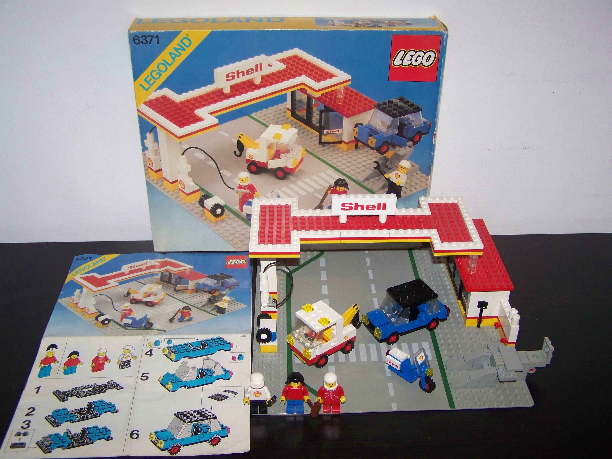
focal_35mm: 38
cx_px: 306
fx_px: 672
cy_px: 230
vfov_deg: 37.7
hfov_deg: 49.0
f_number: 2.8
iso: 200
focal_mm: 6.3
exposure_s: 1/30
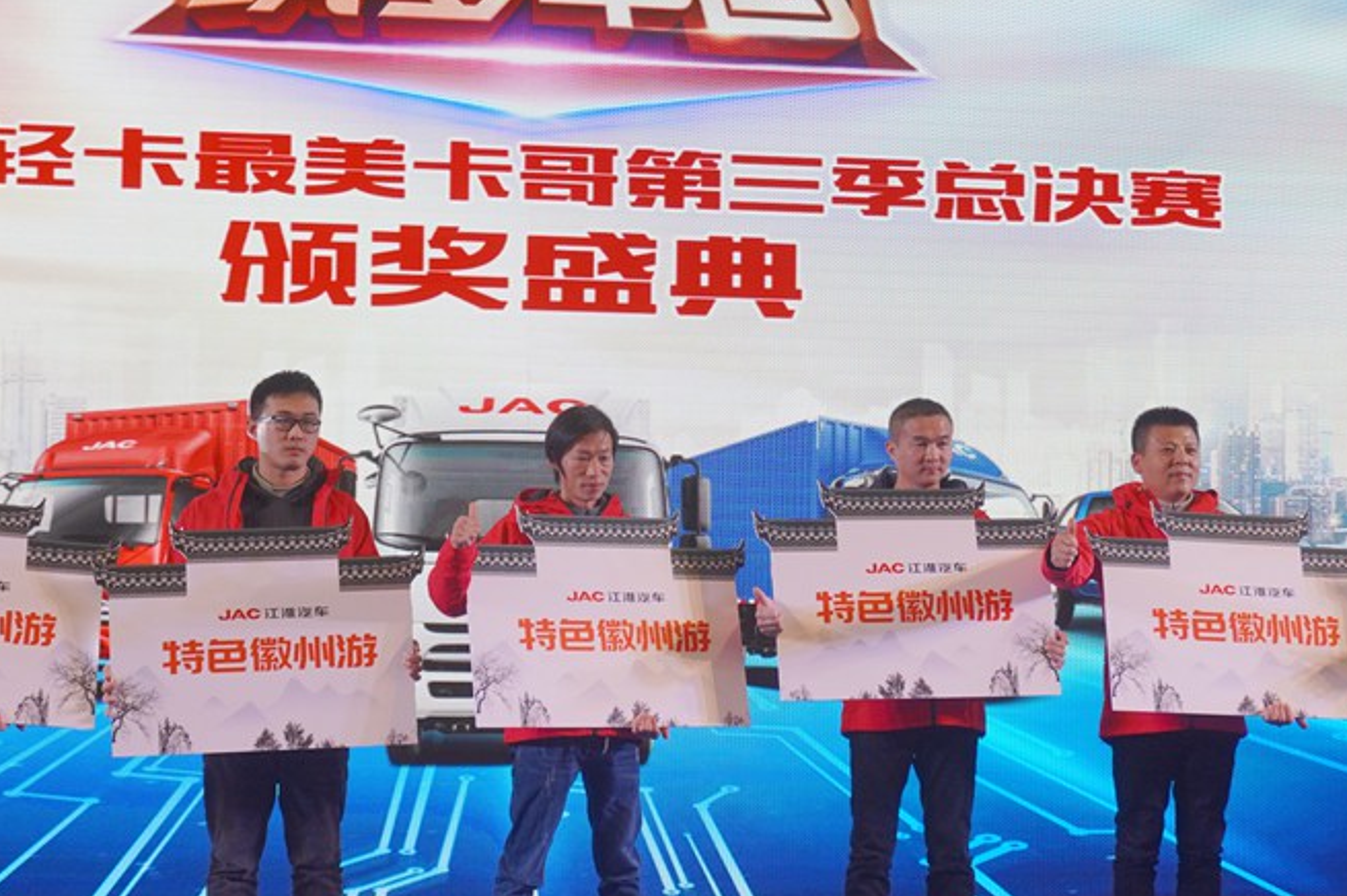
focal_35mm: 77
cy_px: 436
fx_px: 2880
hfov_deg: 26.3
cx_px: 734
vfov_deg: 17.7
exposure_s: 1/160
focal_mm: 28
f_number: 4.5
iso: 250
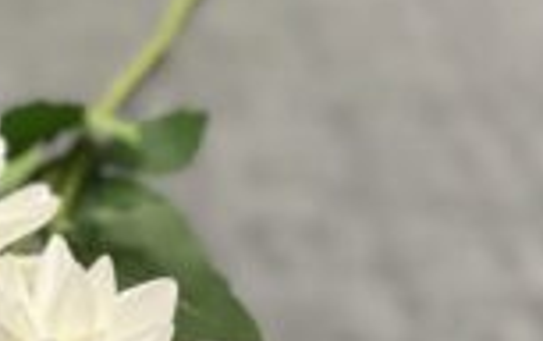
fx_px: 1970
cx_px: 21
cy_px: 7
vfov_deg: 9.8
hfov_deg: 15.4
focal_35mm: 133
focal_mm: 6.86
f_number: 1.78
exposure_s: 1/50
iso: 80
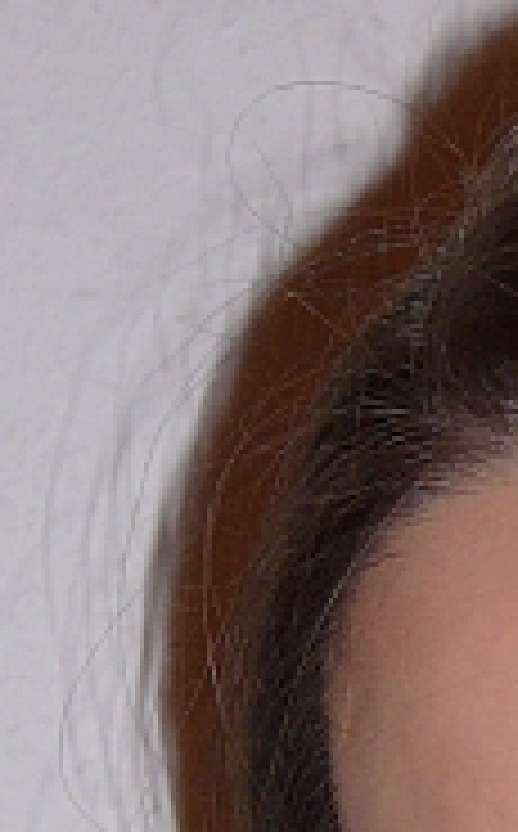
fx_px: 8073
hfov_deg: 3.6
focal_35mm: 356
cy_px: 1378
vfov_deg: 5.8
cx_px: 1041
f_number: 3.9
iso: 80
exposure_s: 1/30
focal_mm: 14.1
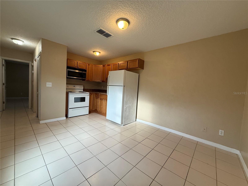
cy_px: 93
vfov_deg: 85.7
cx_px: 124
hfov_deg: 102.1
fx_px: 100
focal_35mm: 14
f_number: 2.2
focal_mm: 2.22
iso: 125
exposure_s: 1/120
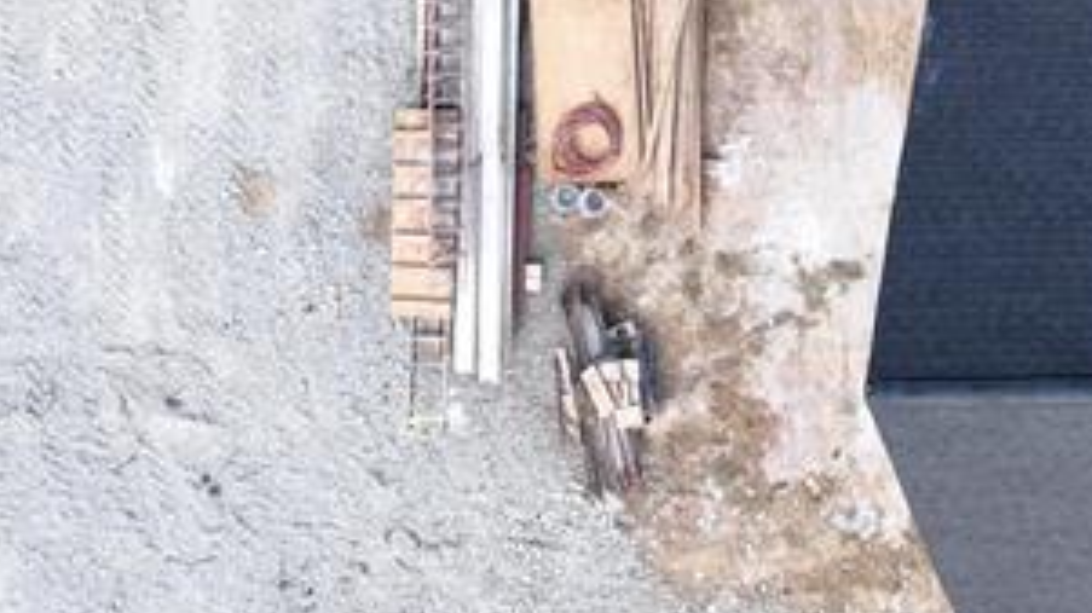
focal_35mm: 139
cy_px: -794
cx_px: 1437
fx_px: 4023
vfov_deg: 8.1
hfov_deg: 14.8
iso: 100
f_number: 2.8
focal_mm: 12.29
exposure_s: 1/50
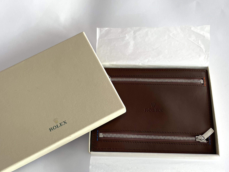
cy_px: 102
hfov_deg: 56.8
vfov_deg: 44.0
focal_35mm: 32
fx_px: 212
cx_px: 112
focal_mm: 4.2
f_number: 1.6
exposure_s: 1/121
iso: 80
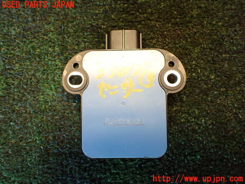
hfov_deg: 60.0
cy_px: 92
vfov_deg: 46.8
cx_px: 122
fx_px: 212
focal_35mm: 30
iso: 800
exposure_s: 1/100
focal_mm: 5.4
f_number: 2.3
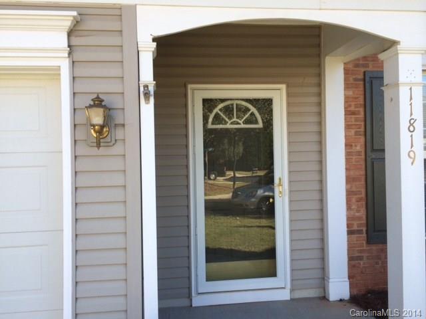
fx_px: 369
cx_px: 213
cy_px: 160
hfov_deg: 60.0
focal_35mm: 30
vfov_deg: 46.8
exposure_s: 1/423
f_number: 2.2
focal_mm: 4.12
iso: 32
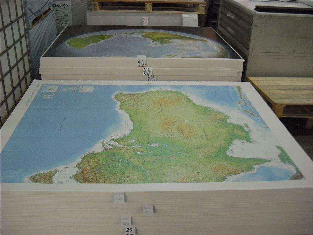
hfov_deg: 49.0
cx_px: 156
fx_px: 344
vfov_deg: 37.7
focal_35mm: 38
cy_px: 118
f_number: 2.8
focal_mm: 6.2
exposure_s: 1/80
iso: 400
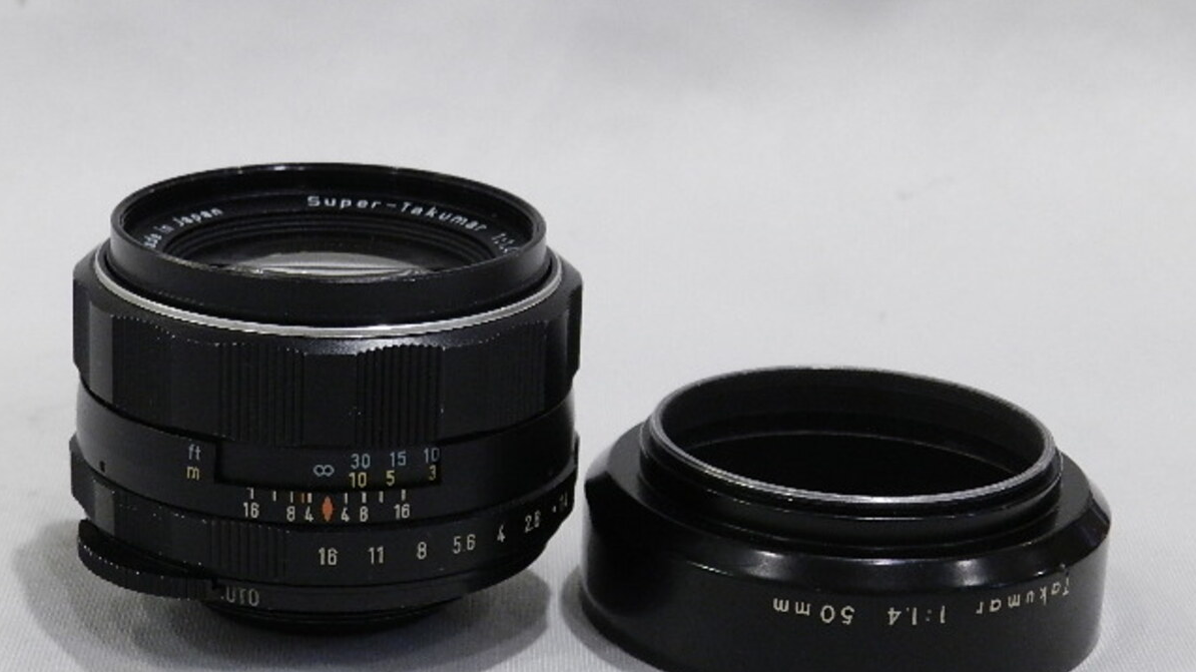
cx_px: 597
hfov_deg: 23.2
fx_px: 2917
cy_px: 411
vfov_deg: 13.1
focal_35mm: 92
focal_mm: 14.9
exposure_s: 1/80
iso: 800
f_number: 4.4
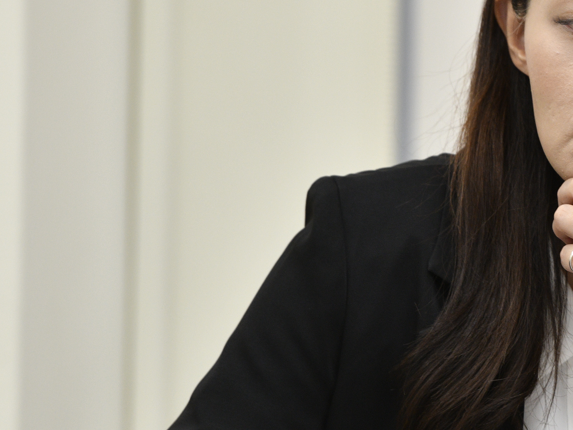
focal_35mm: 534
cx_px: 576
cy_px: 193
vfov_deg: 2.8
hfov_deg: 3.7
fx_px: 8840
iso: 800
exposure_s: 1/125
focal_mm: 200
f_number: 4
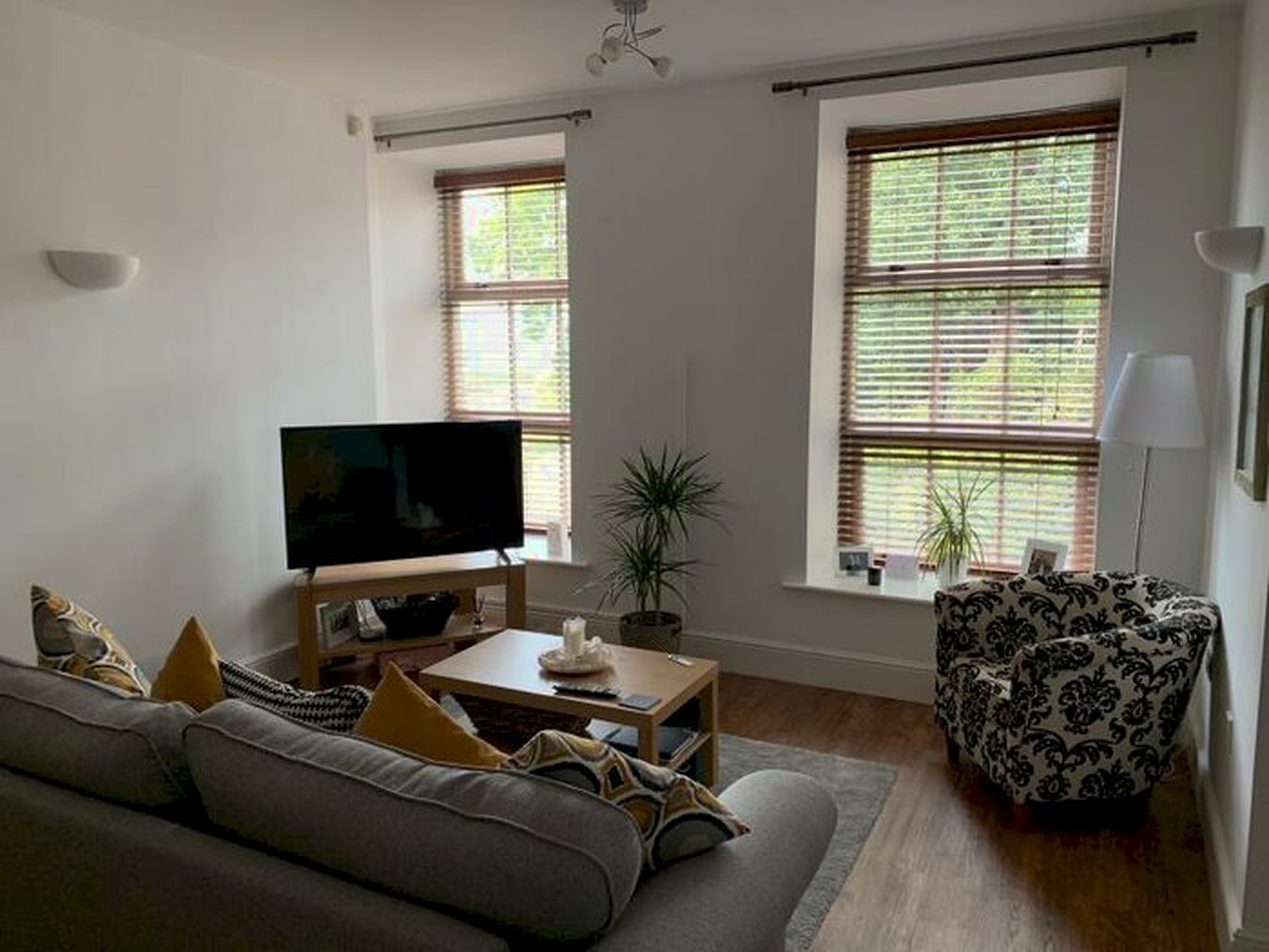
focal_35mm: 26
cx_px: 634
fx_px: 953
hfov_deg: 67.3
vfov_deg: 53.1
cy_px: 476
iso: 100
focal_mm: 4.25
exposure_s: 1/65
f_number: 1.8
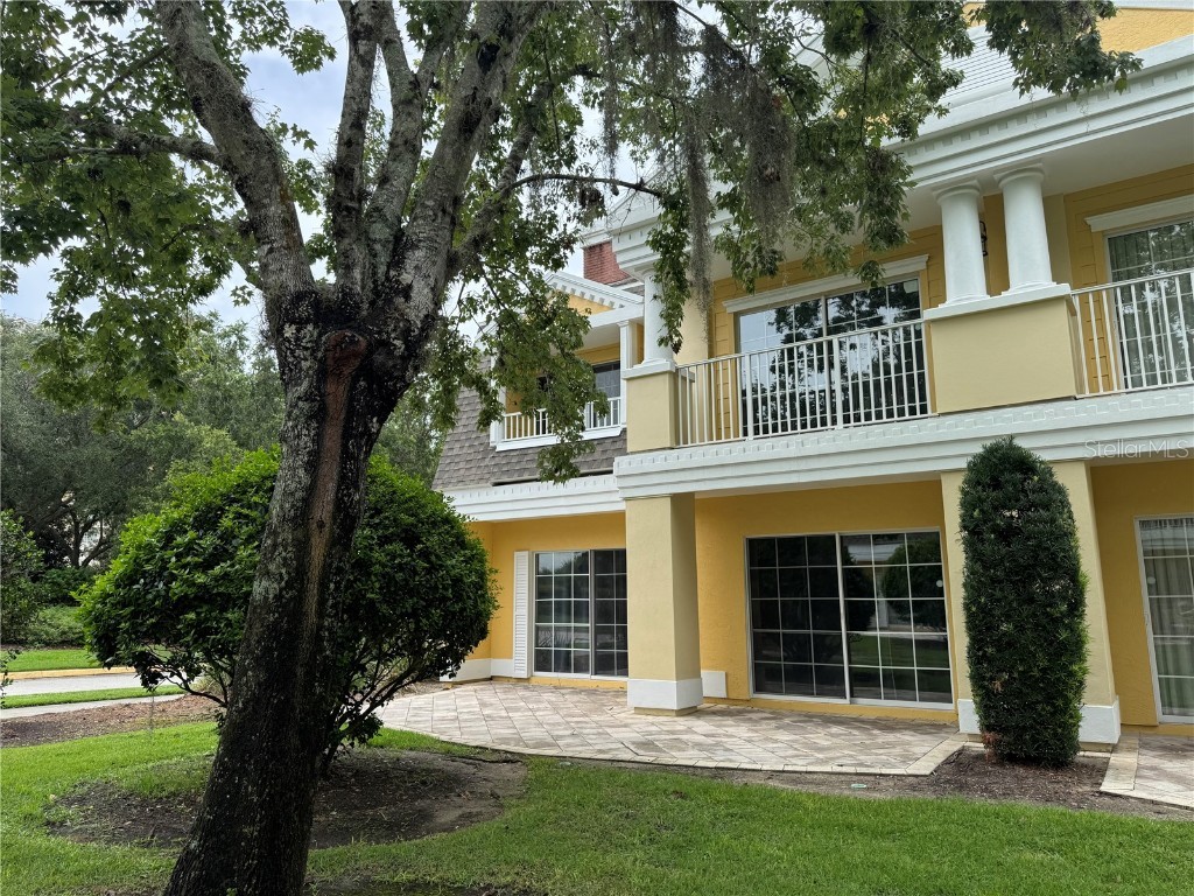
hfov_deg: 71.6
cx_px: 597
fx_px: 828
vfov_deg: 56.8
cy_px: 448
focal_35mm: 24
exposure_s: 1/1311
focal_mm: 6.76
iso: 80
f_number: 1.78
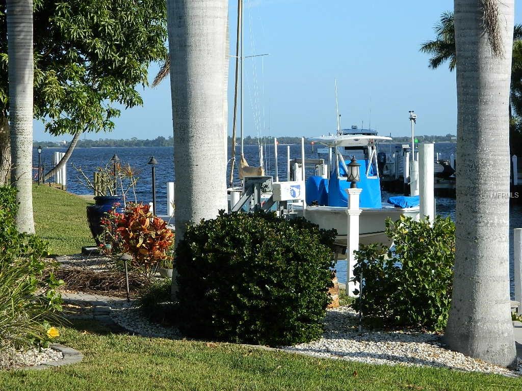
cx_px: 261
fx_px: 1553
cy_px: 196
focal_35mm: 103
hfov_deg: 19.1
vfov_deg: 14.4
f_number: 4.5
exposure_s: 1/400
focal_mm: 18.6
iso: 80
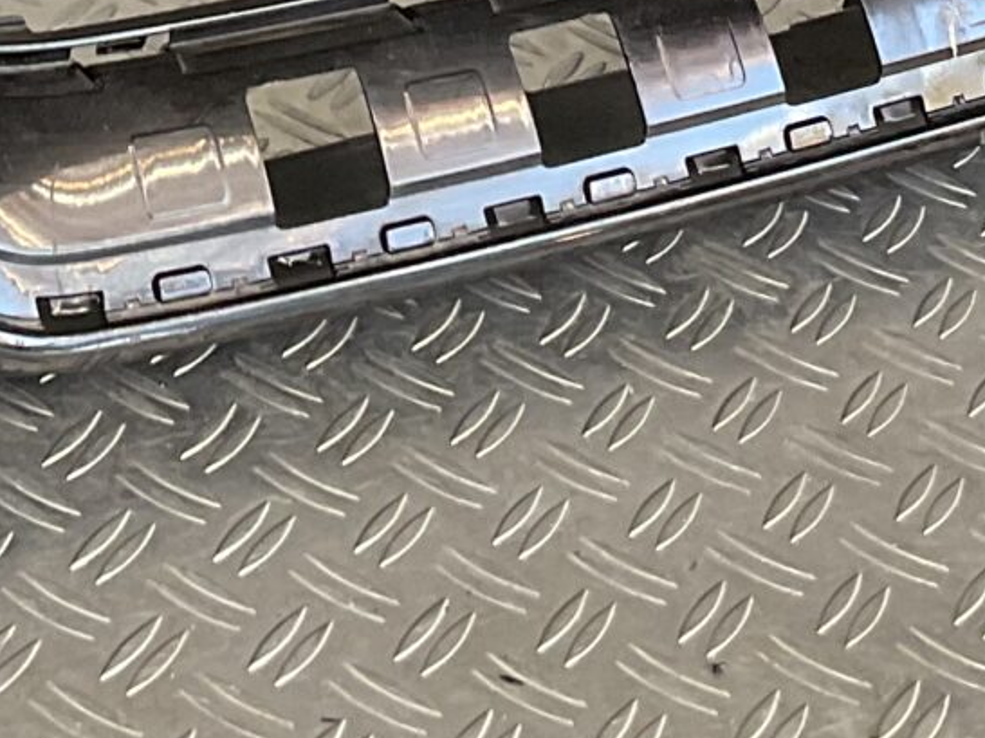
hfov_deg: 14.4
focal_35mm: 136
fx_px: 3868
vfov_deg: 10.2
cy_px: -662
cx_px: 112
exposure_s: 1/60
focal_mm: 3
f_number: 1.8
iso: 40
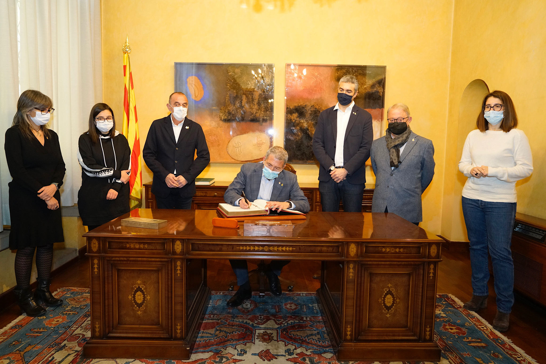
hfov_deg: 73.7
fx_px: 364
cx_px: 273
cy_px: 182
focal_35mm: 24
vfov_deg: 53.1
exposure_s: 1/100
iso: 3200
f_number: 4
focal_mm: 24
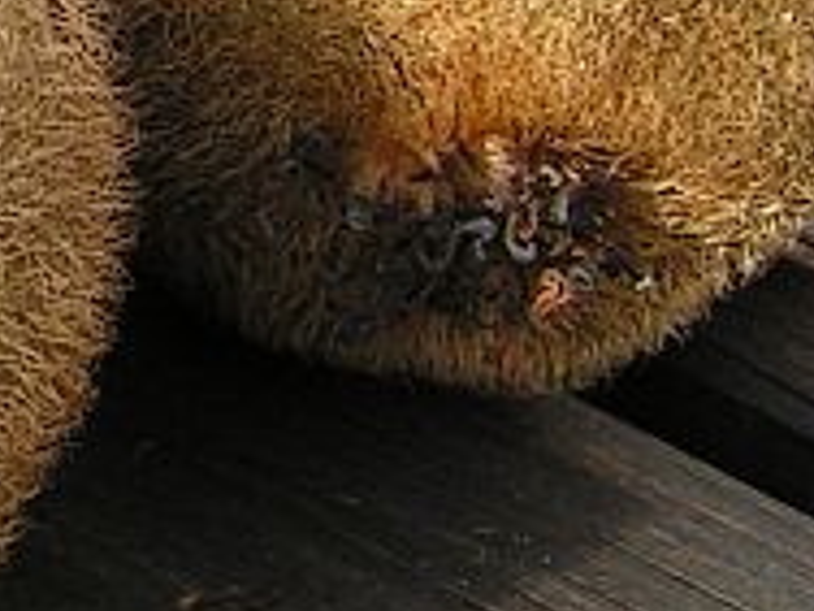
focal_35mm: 184
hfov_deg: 10.1
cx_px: -669
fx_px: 4327
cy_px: -104
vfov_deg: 8.0
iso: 50
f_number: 5
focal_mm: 6.3
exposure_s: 1/160
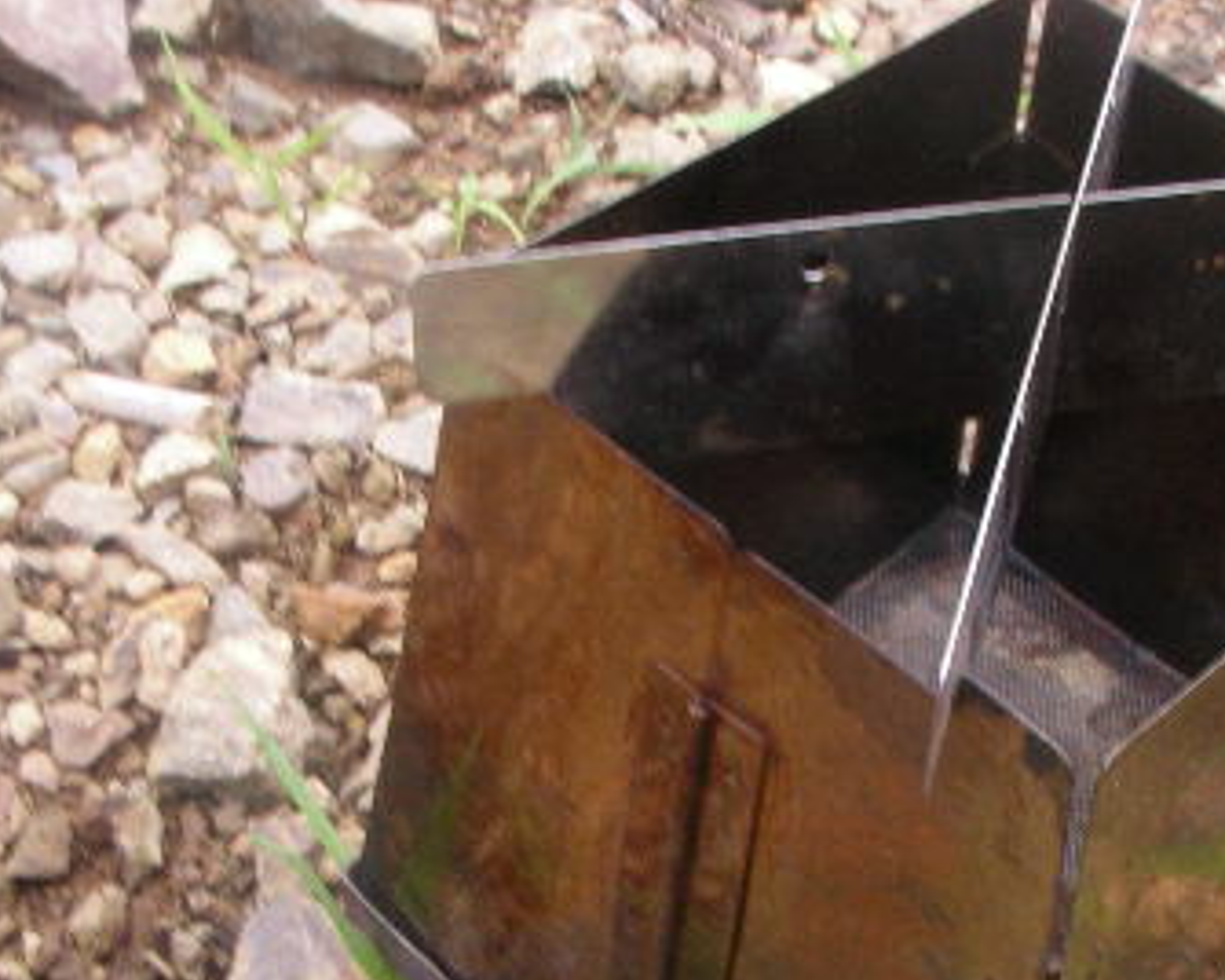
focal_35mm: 69
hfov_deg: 27.4
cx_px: 804
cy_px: 552
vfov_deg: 22.2
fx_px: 2502
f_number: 2.8
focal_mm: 5.7
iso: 100
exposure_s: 1/25
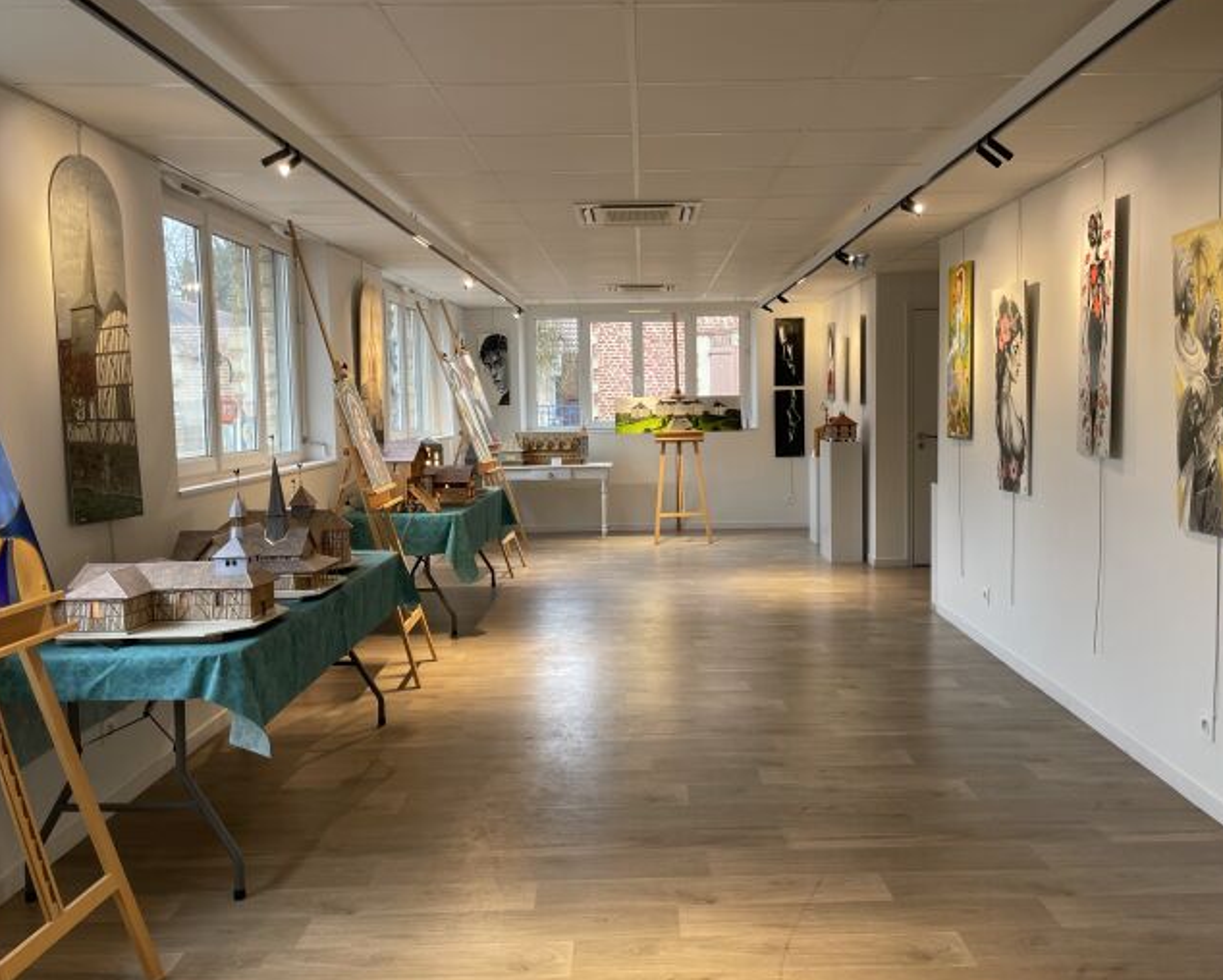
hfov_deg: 62.1
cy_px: 489
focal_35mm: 28
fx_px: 1014
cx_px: 656
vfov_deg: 51.6
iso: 64
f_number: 1.6
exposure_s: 1/100
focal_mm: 4.2
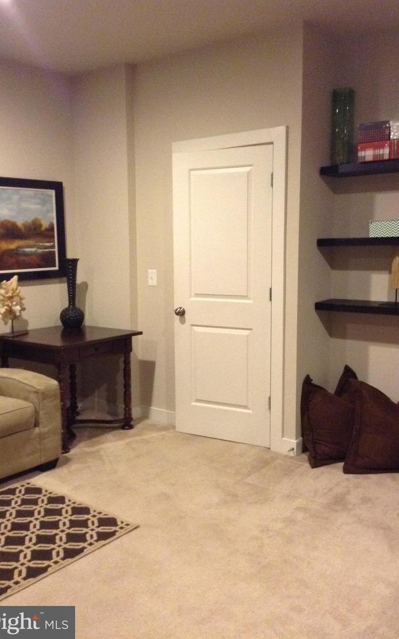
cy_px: 320
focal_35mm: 35
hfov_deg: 36.3
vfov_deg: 55.3
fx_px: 609
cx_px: 210
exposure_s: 1/15
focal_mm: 3.3
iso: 400
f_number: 2.4
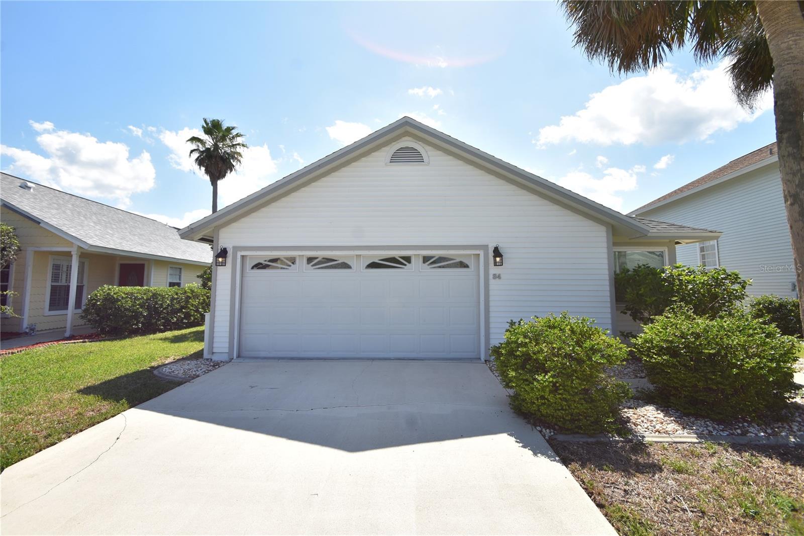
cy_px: 268
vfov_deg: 77.3
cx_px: 402
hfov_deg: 100.4
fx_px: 335
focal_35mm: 15
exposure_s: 1/500
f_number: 8
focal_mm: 10
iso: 180
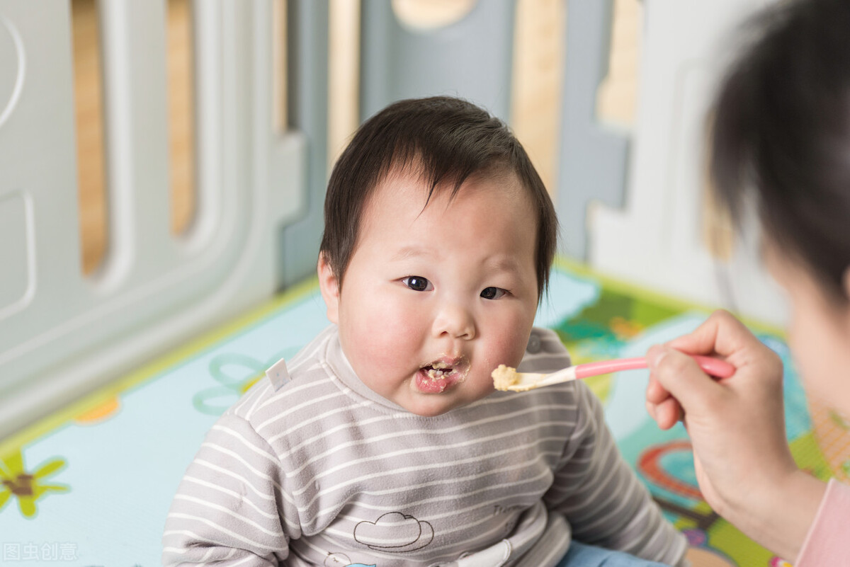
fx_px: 2126
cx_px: 425
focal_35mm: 90
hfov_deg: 22.6
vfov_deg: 15.2
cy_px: 284
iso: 200
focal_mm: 90
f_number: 3.5
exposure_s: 1/100
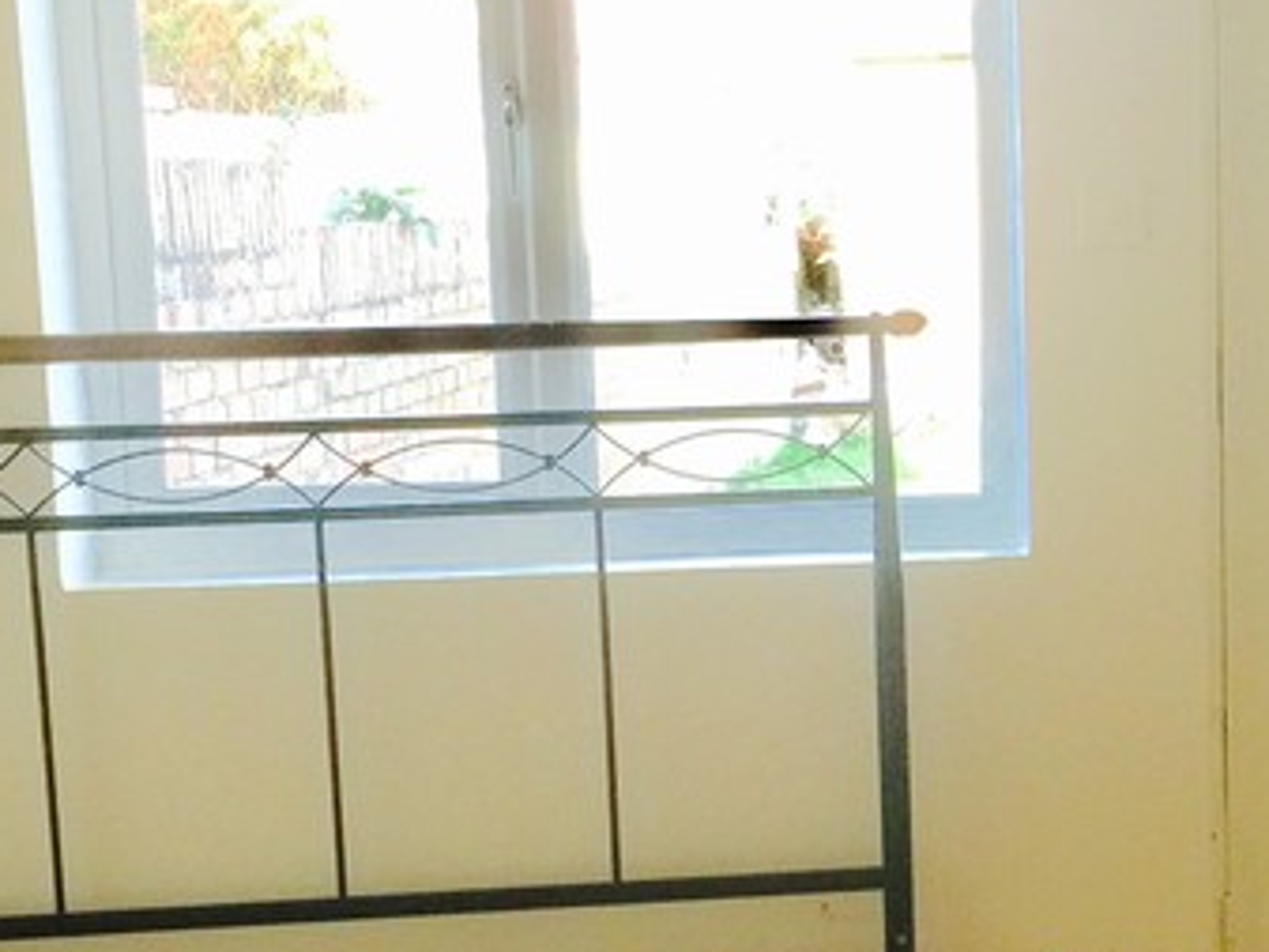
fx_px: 3227
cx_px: 1243
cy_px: 677
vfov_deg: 16.7
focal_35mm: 88
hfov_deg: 21.5
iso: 40
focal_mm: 4.15
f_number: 2.2
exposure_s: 1/33
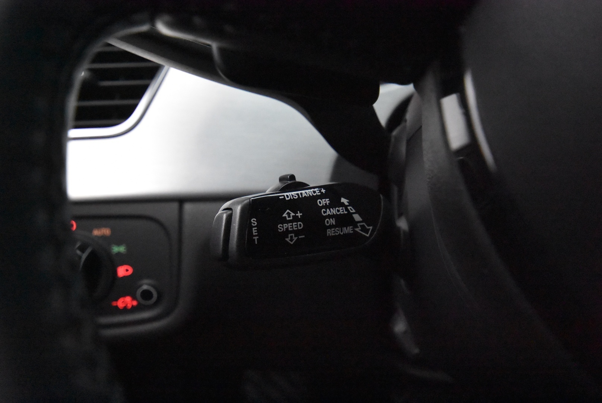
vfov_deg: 43.7
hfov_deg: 61.9
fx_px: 502
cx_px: 301
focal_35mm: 30
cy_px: 202
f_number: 5.6
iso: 12800
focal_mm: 20
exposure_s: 1/30
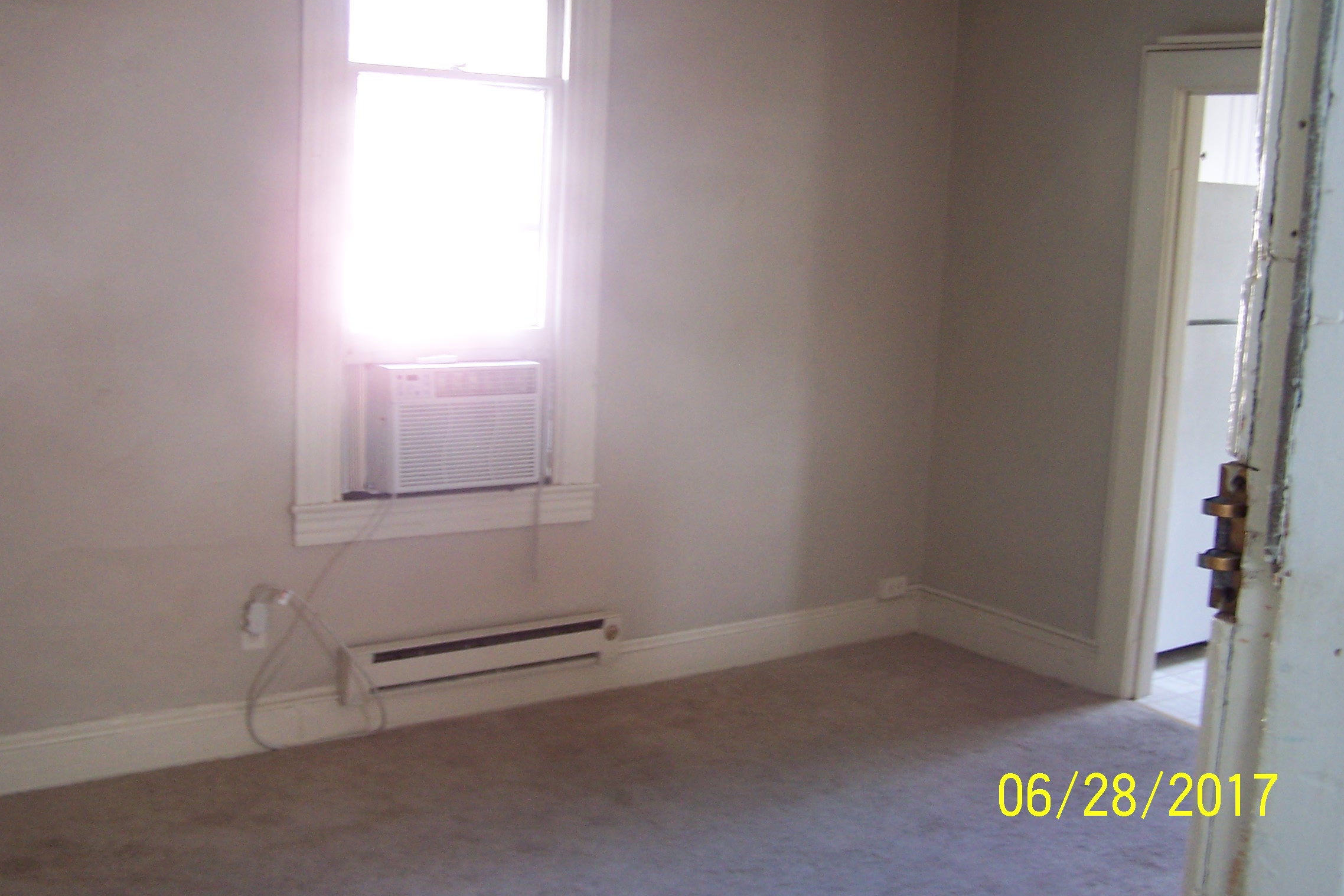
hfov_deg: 48.5
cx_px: 676
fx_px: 1493
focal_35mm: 40
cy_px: 412
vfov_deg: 33.4
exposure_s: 1/10
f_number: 2.8
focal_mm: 6.3
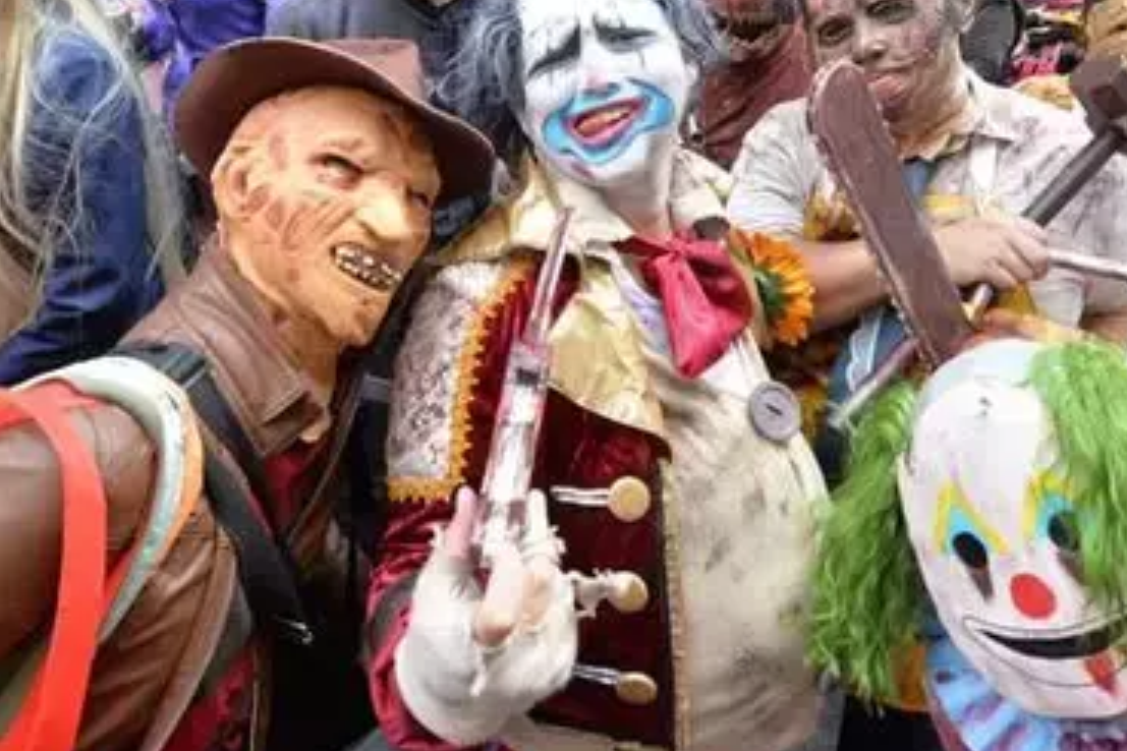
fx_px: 814
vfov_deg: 47.1
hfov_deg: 69.4
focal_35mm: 26
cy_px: 159
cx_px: 571
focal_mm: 16
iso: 1600
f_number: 8
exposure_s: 1/160
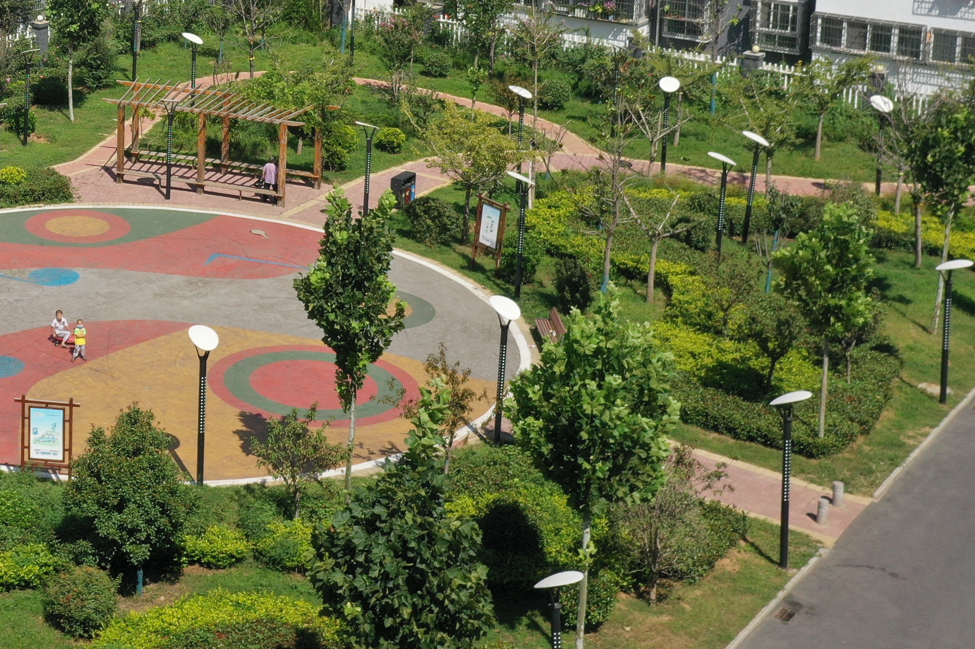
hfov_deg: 27.2
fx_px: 1868
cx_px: -49
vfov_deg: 19.1
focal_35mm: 69
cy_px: -21
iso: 100
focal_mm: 10.26
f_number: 5.6
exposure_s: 1/640
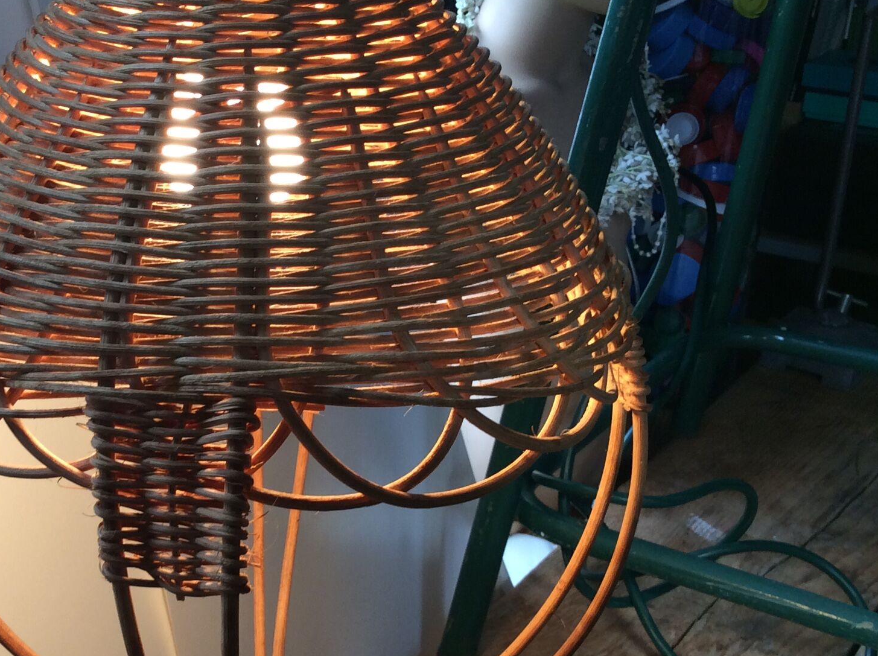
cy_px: 383
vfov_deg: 25.6
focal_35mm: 57
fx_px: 1444
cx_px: 268
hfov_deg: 33.4
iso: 40
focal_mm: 3.3
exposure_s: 1/33
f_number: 2.4
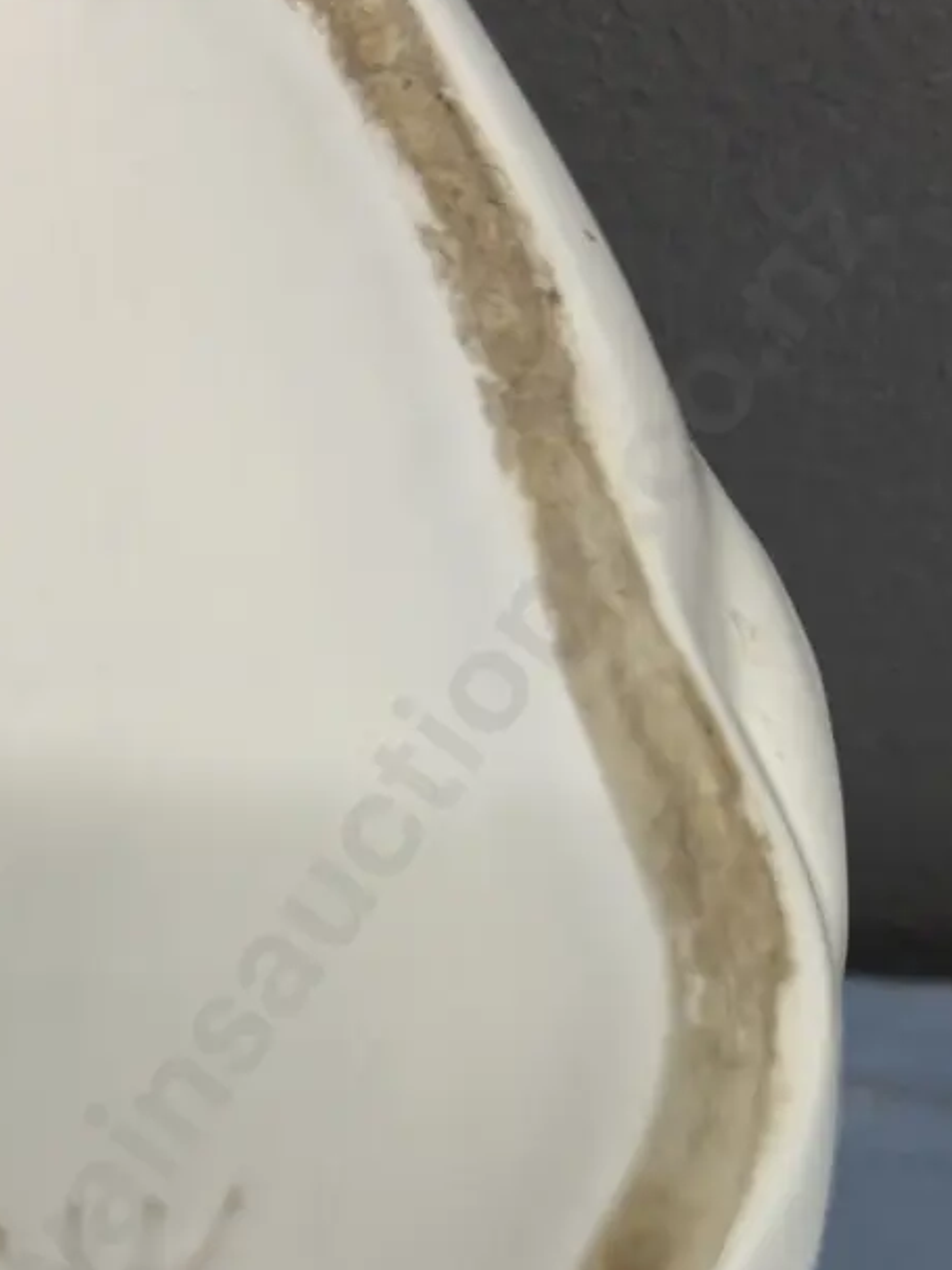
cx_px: 213
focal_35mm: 81
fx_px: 2971
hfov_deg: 18.1
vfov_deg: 23.7
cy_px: 1057
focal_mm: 6.86
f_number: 1.78
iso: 80
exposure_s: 1/100
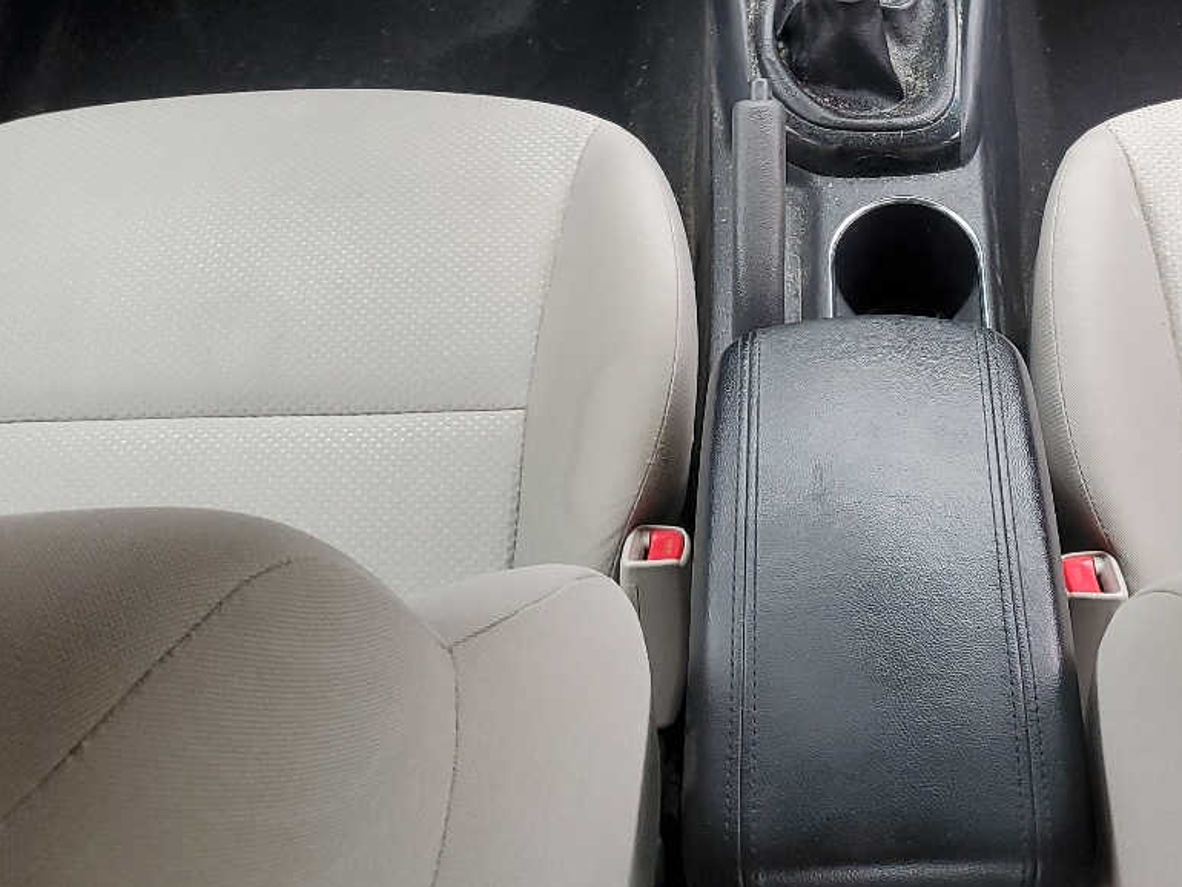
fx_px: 1844
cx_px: 883
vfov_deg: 25.8
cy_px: 23
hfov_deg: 34.8
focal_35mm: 54
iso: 79
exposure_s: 1/120
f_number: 1.5
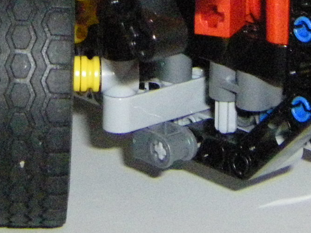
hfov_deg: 15.0
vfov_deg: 10.8
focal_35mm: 131
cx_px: 138
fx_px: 1177
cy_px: -155
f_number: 7
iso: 800
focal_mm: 6.3
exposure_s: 1/50
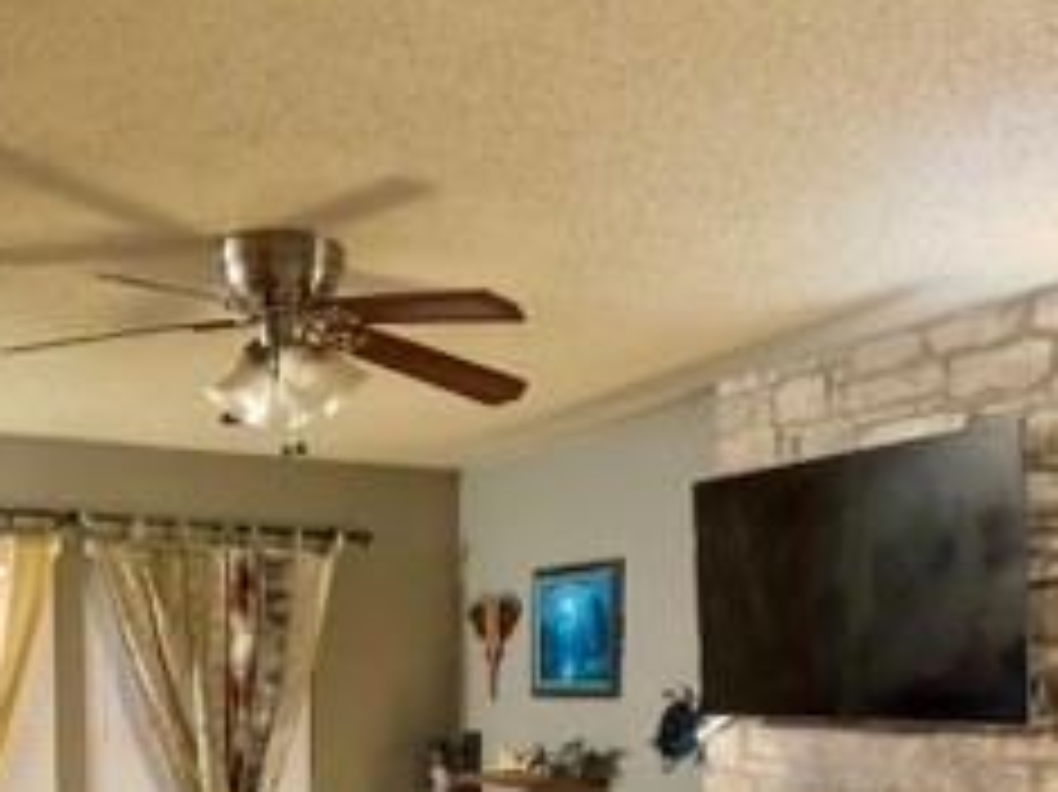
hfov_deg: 38.4
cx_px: 338
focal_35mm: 49
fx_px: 1497
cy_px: 796
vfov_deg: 27.9
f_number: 1.78
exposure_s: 1/30
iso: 1000
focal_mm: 6.76
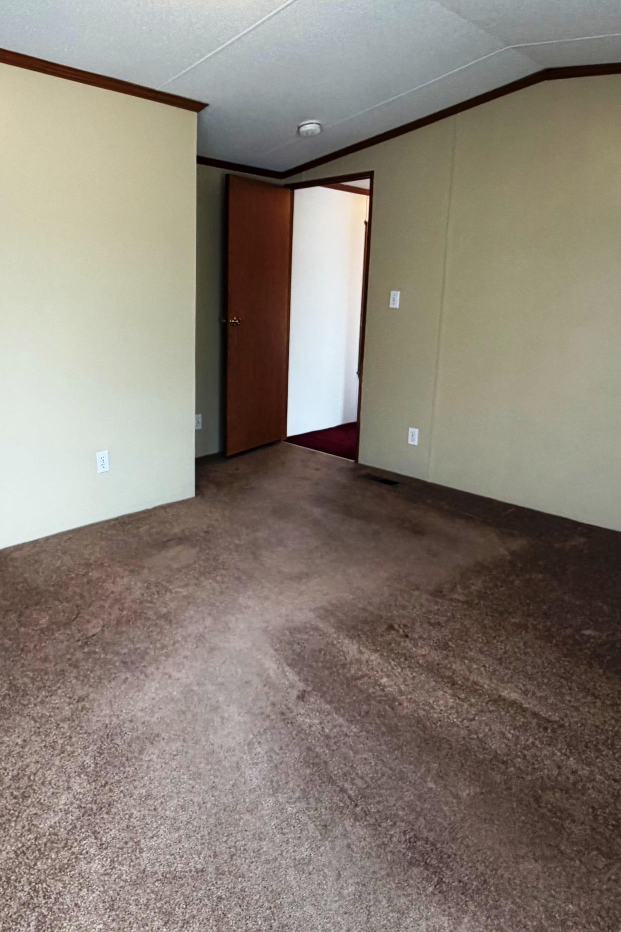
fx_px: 621
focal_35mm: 24
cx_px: 228
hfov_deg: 52.5
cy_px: 404
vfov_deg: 73.4
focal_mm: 2.22
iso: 250
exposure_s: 1/60
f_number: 2.2
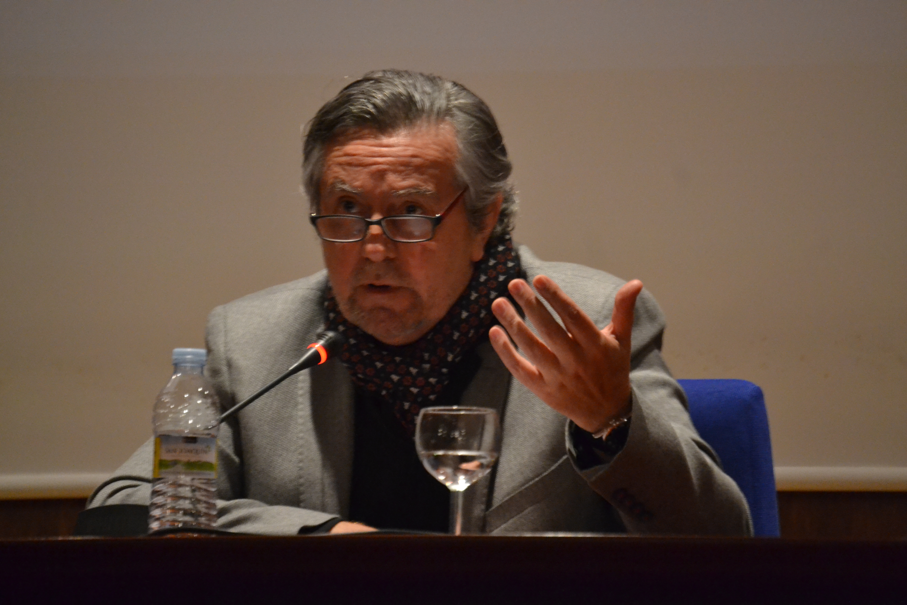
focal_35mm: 300
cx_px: 454
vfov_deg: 4.6
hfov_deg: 6.9
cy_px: 302
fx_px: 7558
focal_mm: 200
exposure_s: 1/40
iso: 3200
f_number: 5.6
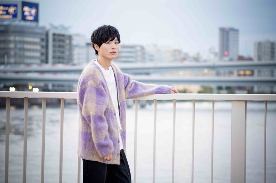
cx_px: 138
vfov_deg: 11.4
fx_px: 919
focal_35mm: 120
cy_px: 92
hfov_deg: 17.1
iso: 640
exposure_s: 1/60
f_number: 4
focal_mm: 120
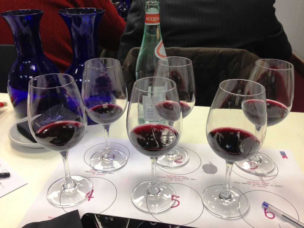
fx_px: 290
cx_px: 152
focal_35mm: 33
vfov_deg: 42.9
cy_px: 114
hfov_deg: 55.4
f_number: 2.4
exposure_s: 1/20
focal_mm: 4.13
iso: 50
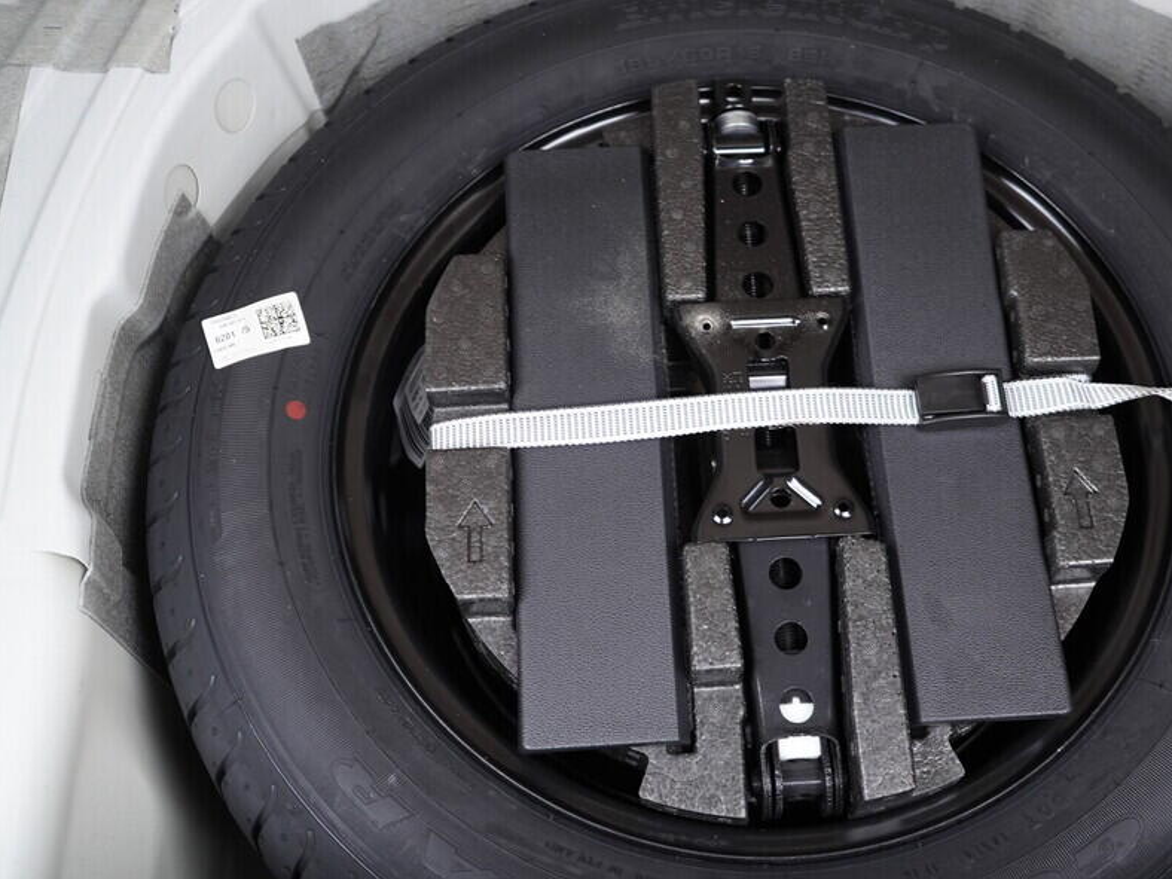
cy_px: 460
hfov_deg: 41.9
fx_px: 1524
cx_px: 686
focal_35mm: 45
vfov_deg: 32.2
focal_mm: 24
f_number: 2.8
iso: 500
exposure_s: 1/40
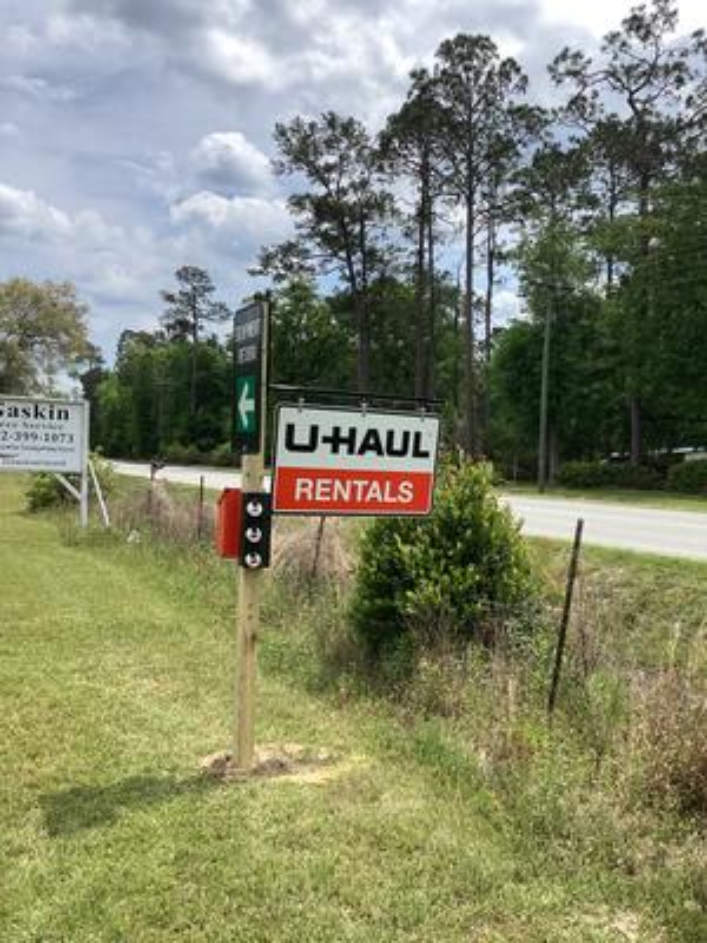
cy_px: 472
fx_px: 844
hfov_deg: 45.4
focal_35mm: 31
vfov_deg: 58.4
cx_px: 354
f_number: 2.4
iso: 25
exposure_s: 1/1508
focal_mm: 3.3
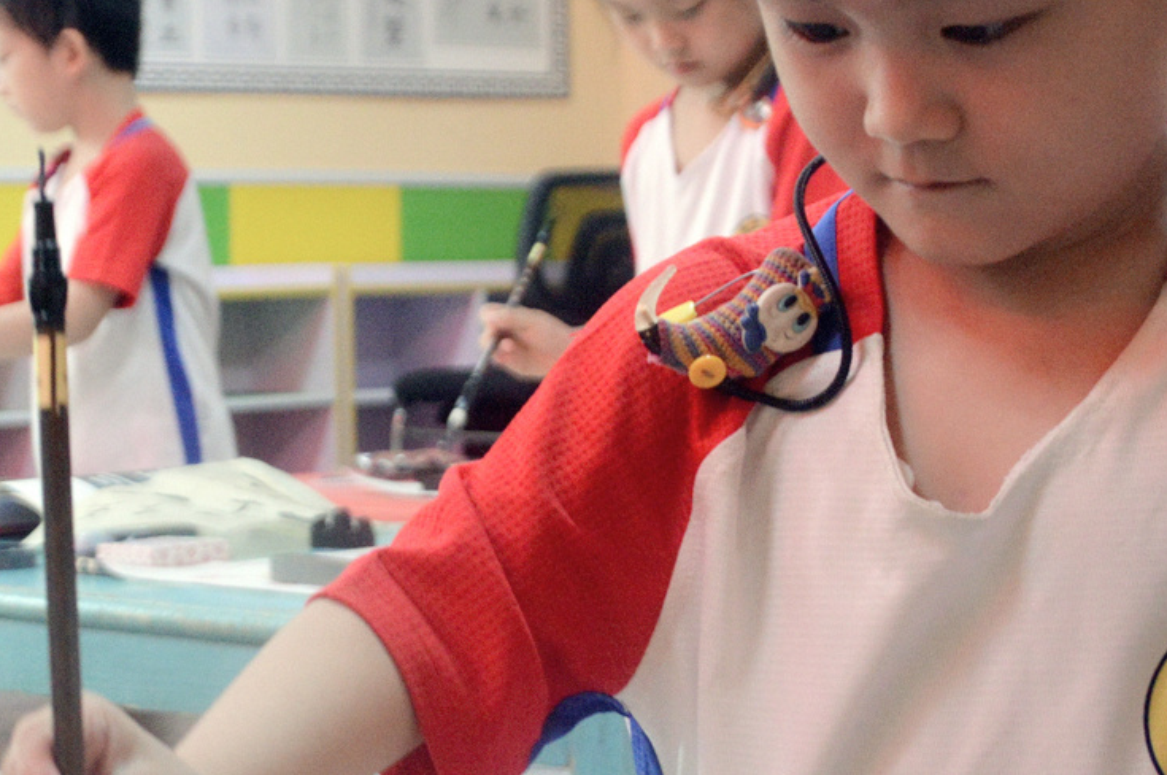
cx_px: 275
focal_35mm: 98
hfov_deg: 20.7
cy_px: 471
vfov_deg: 13.9
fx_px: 3173
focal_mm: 24
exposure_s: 1/40
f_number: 3.8
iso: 800
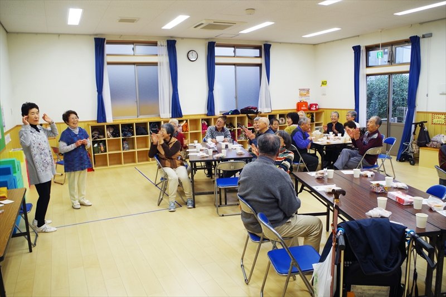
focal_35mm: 27
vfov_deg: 47.9
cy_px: 148
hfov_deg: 67.4
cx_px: 223
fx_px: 334
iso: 200
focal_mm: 18
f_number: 5.6
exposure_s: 1/40
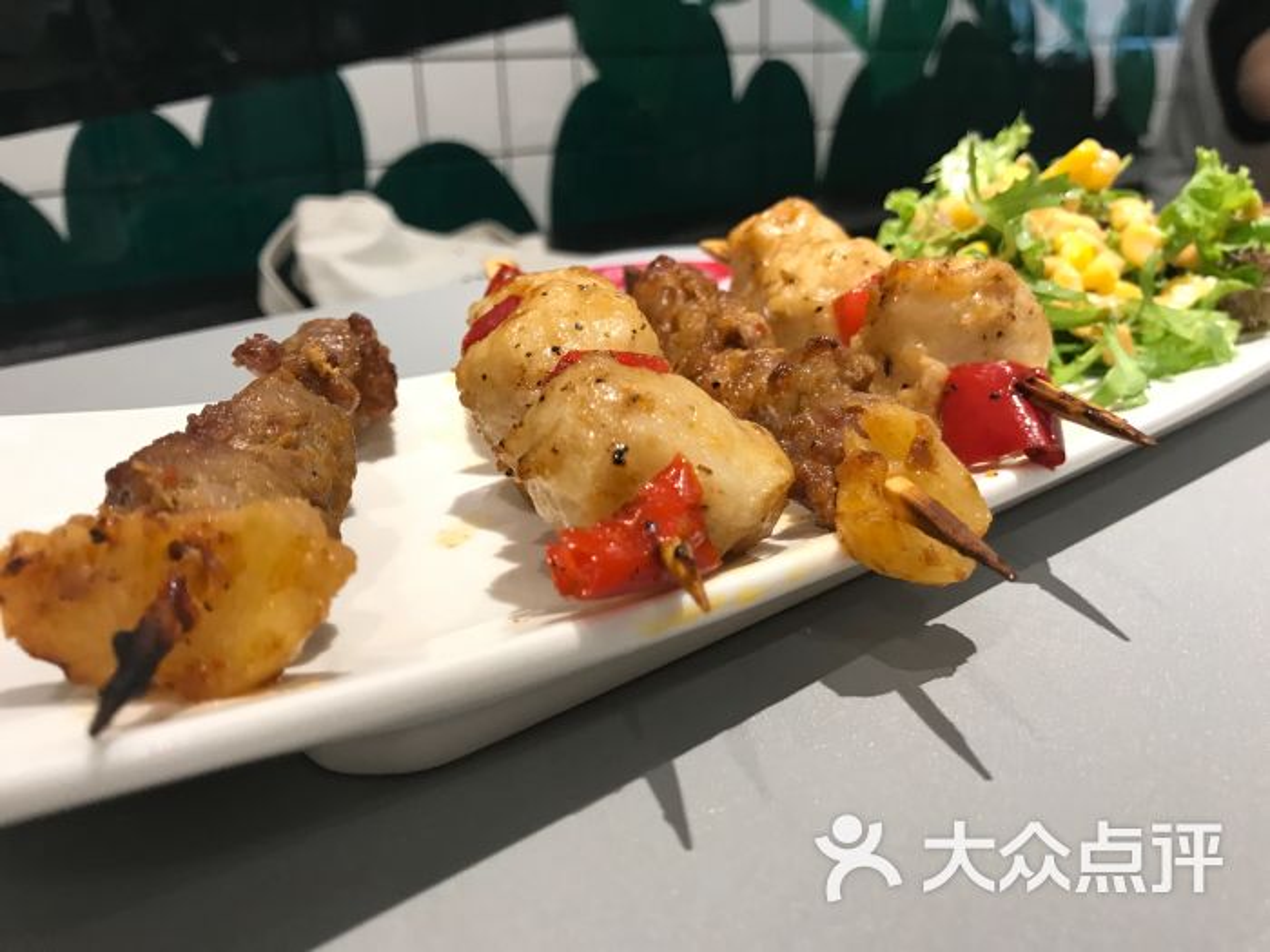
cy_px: 476
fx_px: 1027
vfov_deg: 49.7
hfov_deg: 63.4
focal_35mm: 28
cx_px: 635
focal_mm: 3.99
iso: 40
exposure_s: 1/25
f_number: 1.8
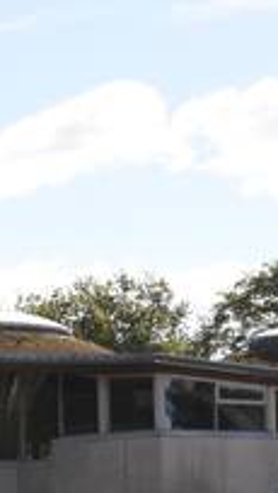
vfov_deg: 10.9
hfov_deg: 6.1
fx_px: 2577
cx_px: -80
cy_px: 356
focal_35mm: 197
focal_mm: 16
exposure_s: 1/2500
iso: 800
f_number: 6.3
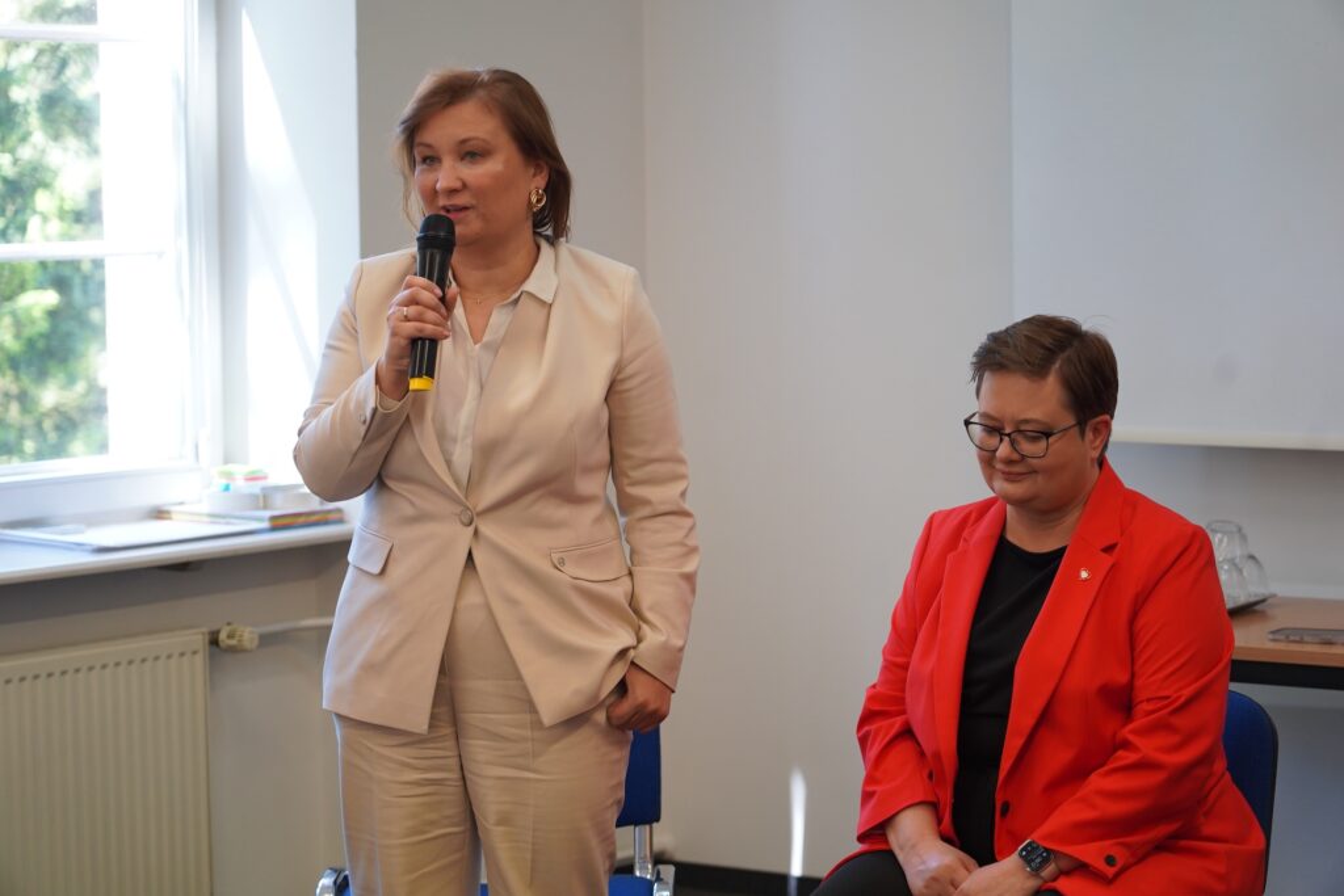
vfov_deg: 14.6
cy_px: 448
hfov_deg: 21.7
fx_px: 3510
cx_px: 672
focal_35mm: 94
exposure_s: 1/160
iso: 1250
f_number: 4
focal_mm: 94
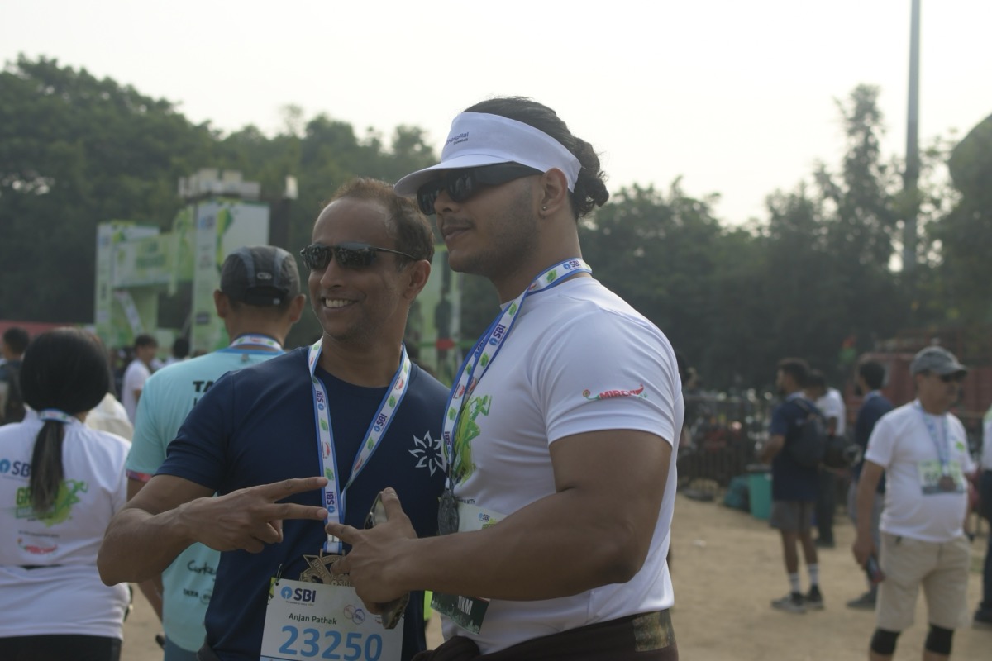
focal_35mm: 52
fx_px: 1433
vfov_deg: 26.0
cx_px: 496
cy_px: 330
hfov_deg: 38.2
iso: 320
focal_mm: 35
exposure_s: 1/4000
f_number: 3.2
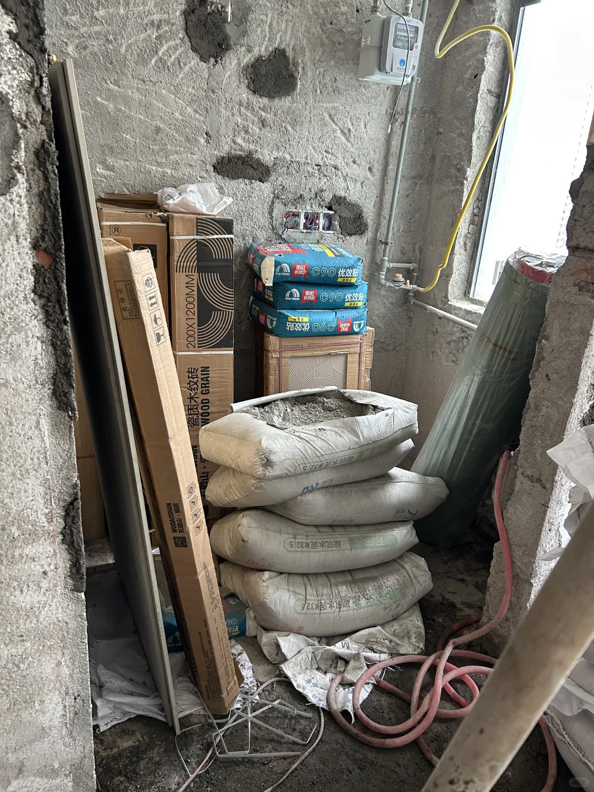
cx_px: 297
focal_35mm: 26
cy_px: 396
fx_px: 595
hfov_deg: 53.1
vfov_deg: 67.3
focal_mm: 5.7
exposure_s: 1/60
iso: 200
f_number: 1.5
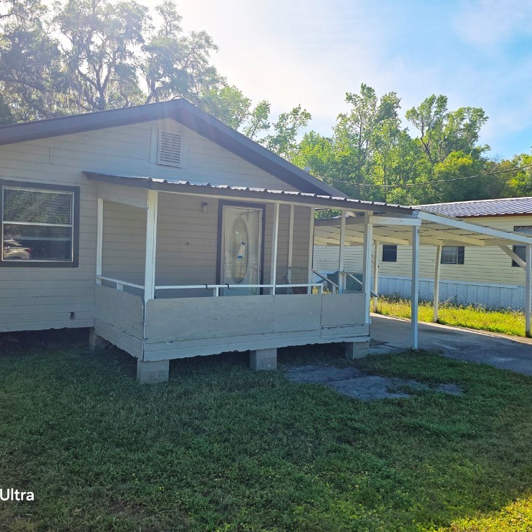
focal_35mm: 28
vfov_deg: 57.3
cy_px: 263
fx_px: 487
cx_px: 243
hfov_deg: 57.2
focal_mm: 6.3
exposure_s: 1/1283
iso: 12
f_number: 1.7
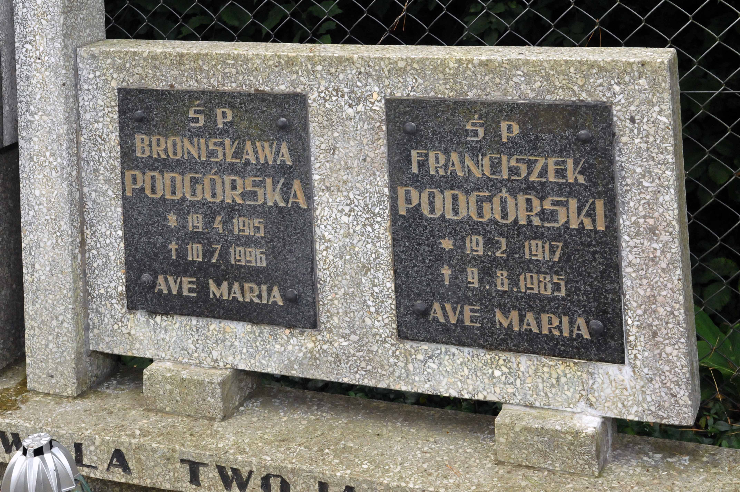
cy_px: 246
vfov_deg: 23.7
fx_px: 1170
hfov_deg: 35.1
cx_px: 370
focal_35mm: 57
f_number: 10
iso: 2000
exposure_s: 1/200
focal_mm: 38
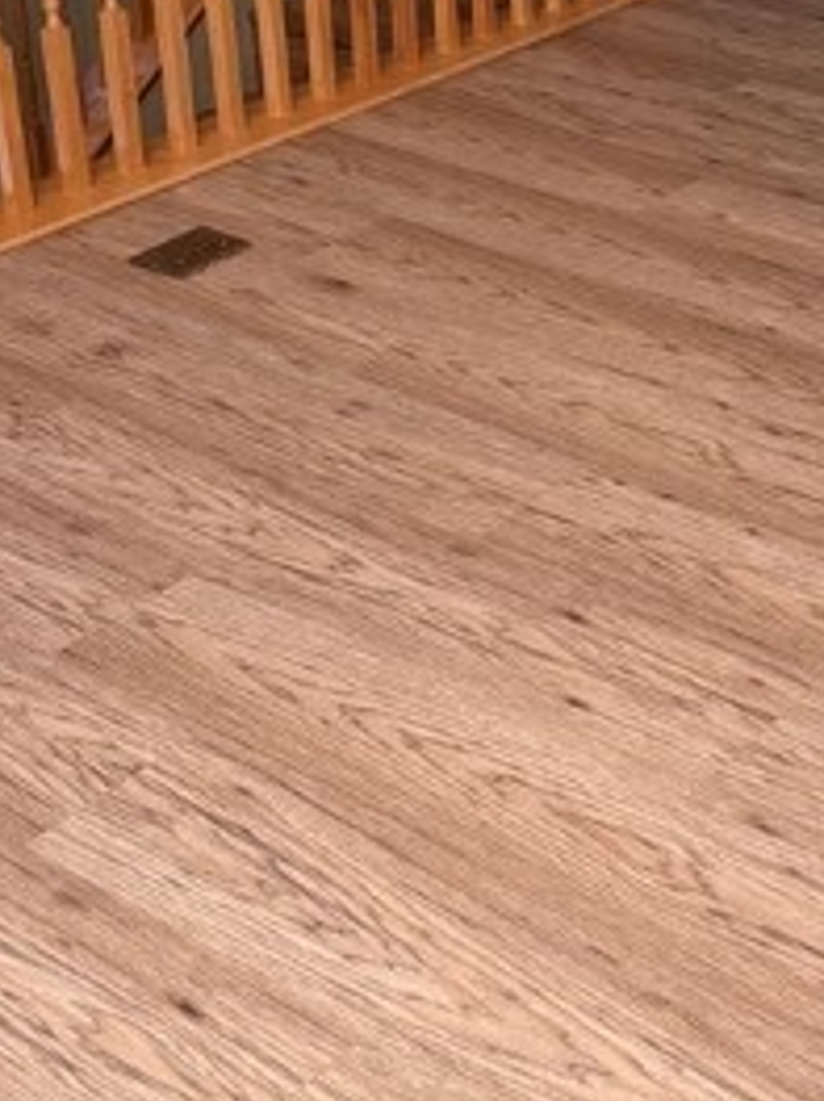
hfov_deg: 20.4
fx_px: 2224
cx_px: 799
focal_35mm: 70
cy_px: 205
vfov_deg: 27.2
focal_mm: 6.76
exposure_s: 1/60
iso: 320
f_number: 1.78
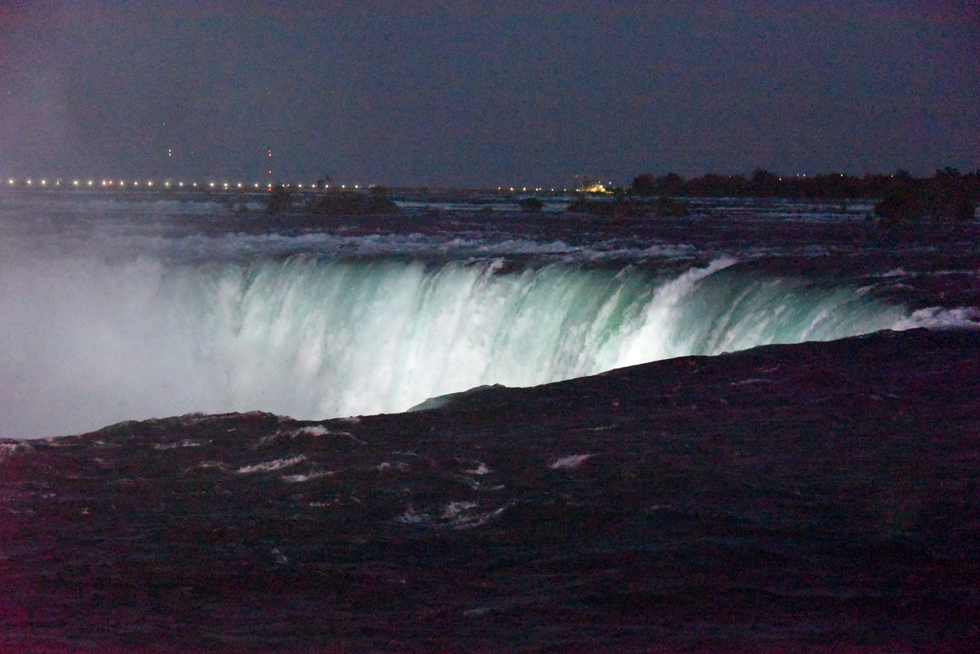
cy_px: 327
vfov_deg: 16.7
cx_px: 490
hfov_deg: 24.8
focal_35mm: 82
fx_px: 2233
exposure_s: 1/200
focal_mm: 82
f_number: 5.6
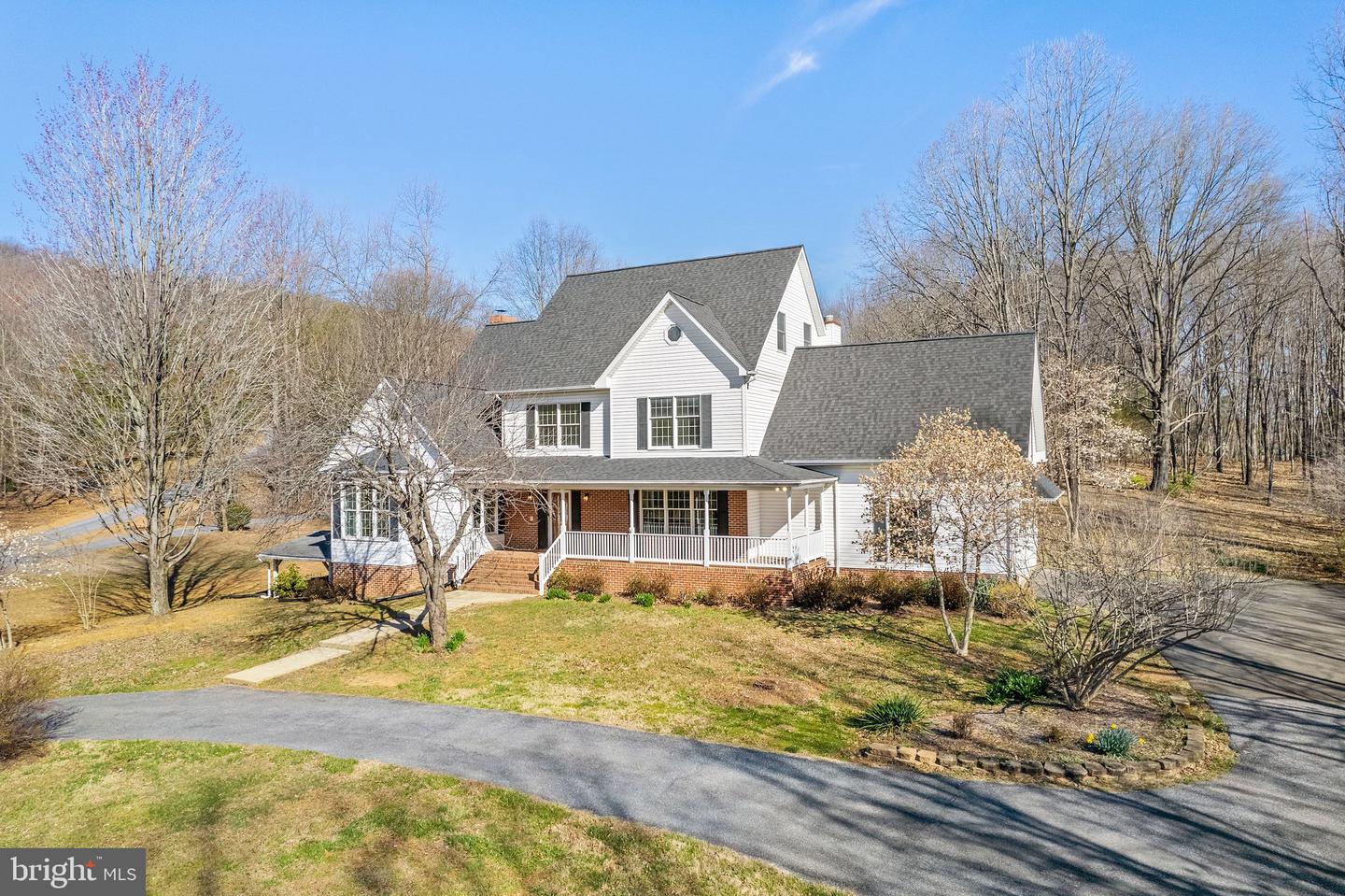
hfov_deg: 78.6
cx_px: 672
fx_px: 822
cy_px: 448
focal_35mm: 22
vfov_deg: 57.2
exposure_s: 1/3000
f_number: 2.8
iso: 200
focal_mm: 8.38
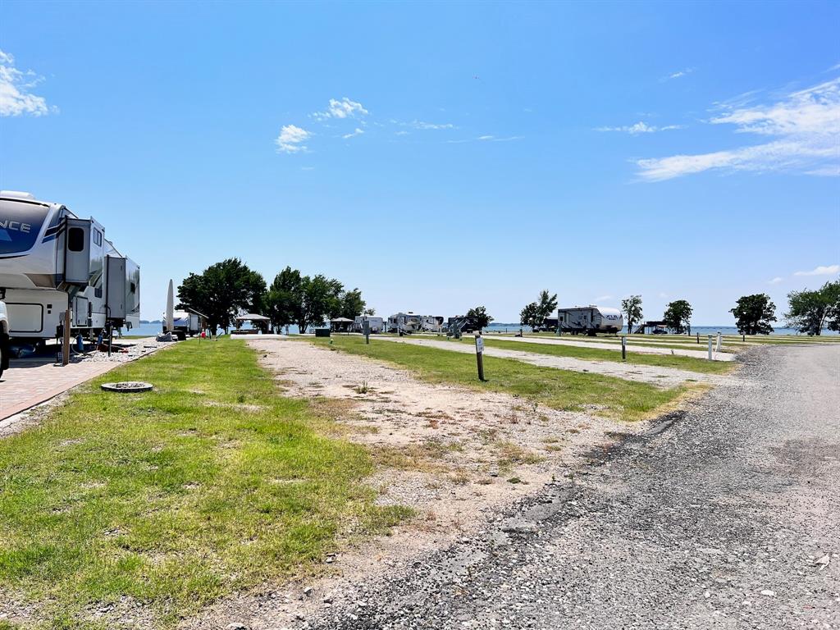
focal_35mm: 26
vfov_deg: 53.1
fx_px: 631
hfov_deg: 67.3
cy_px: 315
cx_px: 420
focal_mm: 5.7
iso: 50
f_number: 1.5
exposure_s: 1/8696
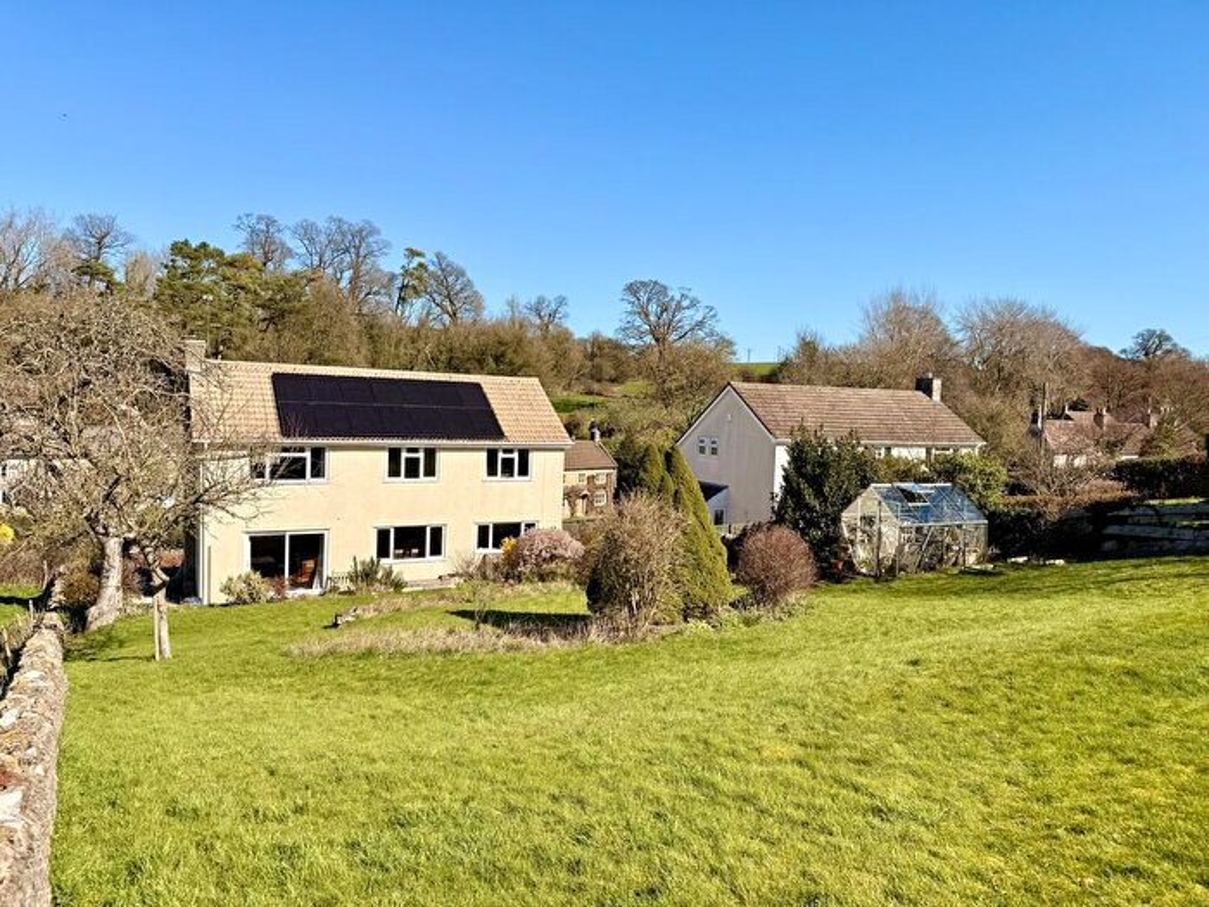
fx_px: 838
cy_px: 454
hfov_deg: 71.6
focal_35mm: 24
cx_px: 604
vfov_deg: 56.8
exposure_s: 1/4975
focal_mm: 6.76
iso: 80
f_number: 1.78
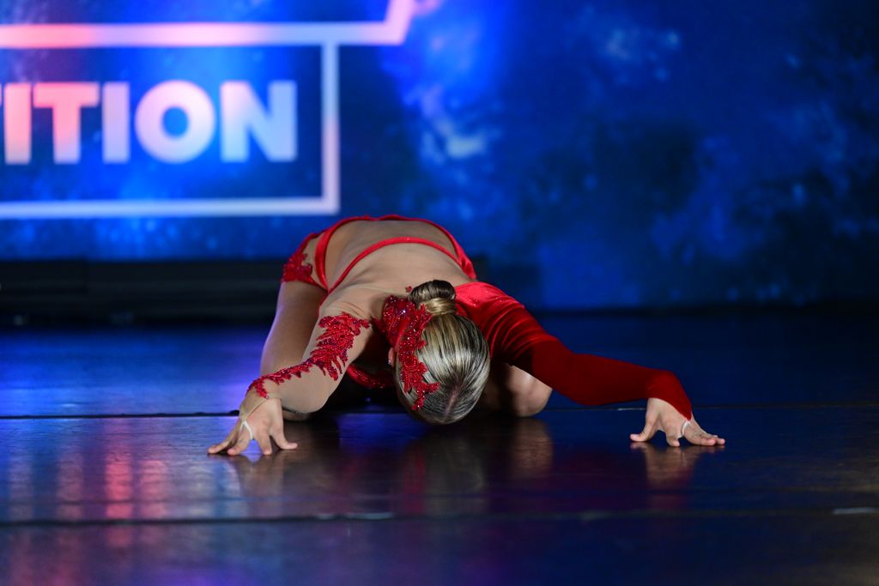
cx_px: 440
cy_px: 293
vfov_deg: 6.9
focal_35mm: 200
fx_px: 4884
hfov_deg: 10.3
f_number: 3.2
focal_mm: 200
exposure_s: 1/1000
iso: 3200
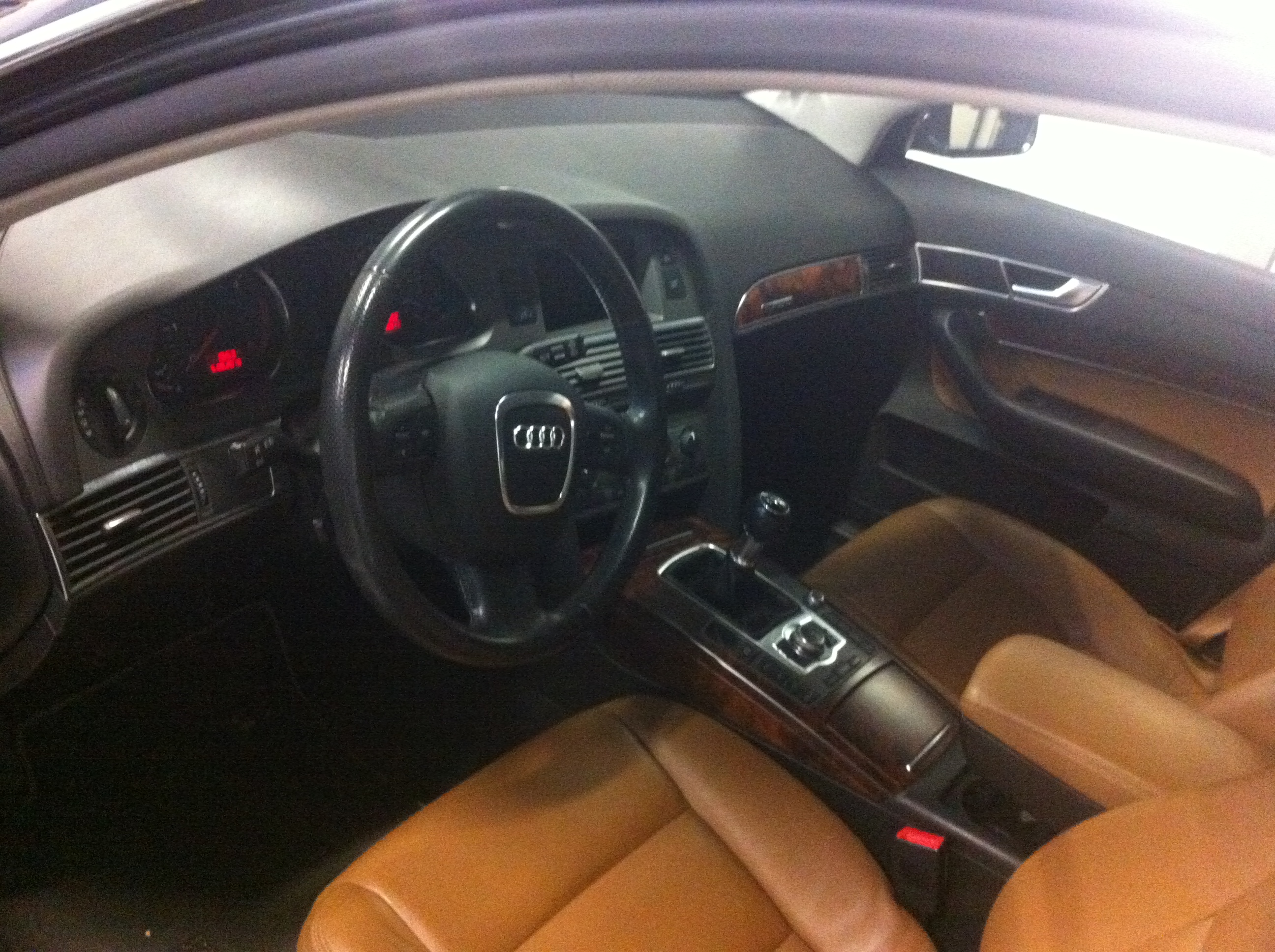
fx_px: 1287
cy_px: 476
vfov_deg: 40.6
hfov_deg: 52.7
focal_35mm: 35
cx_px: 638
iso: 1000
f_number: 2.8
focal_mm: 3.85
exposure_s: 1/17
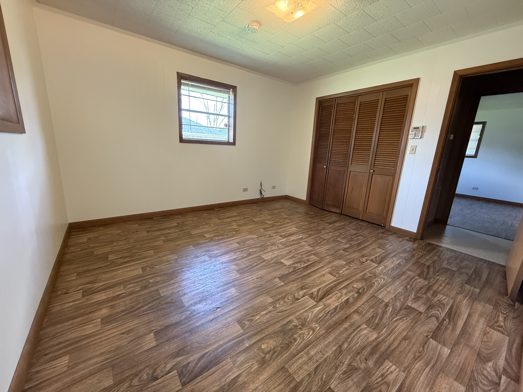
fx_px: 212
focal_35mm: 14
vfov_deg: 85.7
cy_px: 196
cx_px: 262
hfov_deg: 102.1
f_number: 2.2
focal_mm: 2.22
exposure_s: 1/60
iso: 500
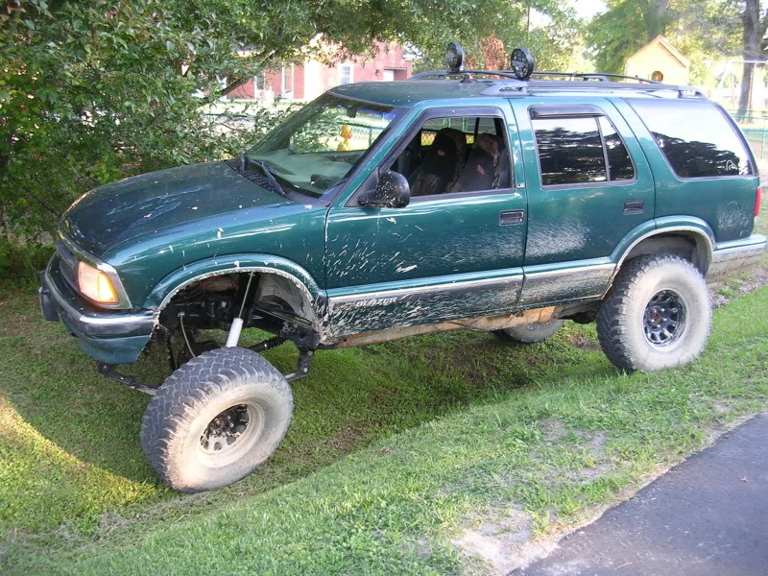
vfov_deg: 37.7
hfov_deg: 49.0
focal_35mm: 38
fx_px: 843
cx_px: 384
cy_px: 288
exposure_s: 1/32
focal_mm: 5.8
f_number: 2.8
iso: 50
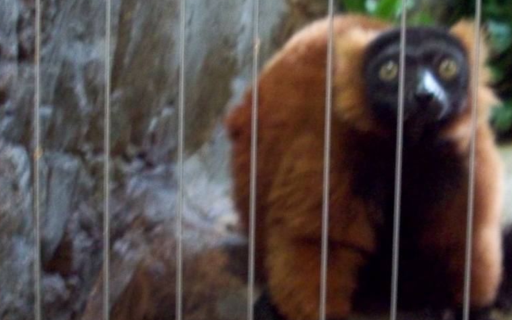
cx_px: 370
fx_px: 1158
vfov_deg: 15.7
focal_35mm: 83
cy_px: 179
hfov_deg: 24.7
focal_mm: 6.2
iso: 200
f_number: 2.8
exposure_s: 1/8
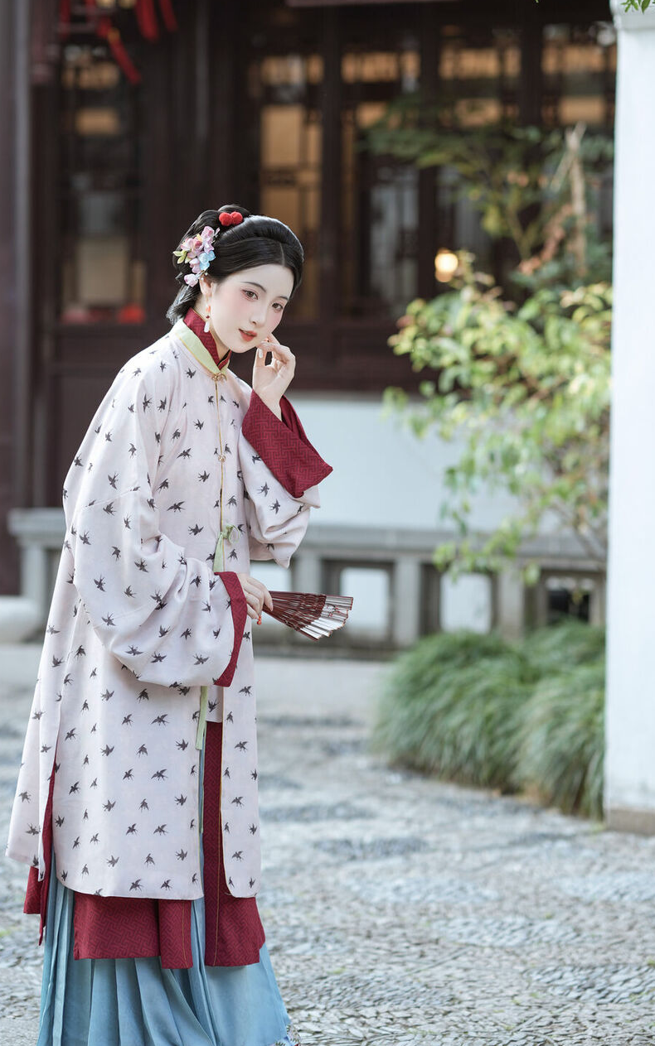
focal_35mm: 108
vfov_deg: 19.2
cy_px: 402
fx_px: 3083
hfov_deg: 12.1
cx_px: 344
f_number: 1.8
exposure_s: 1/320
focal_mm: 85
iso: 125
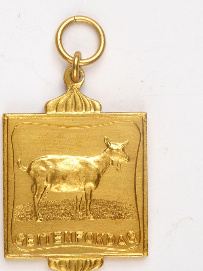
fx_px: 922
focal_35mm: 118
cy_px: 132
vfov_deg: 16.7
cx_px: 59
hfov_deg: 12.5
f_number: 4.7
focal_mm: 14.1
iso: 100
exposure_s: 1/50
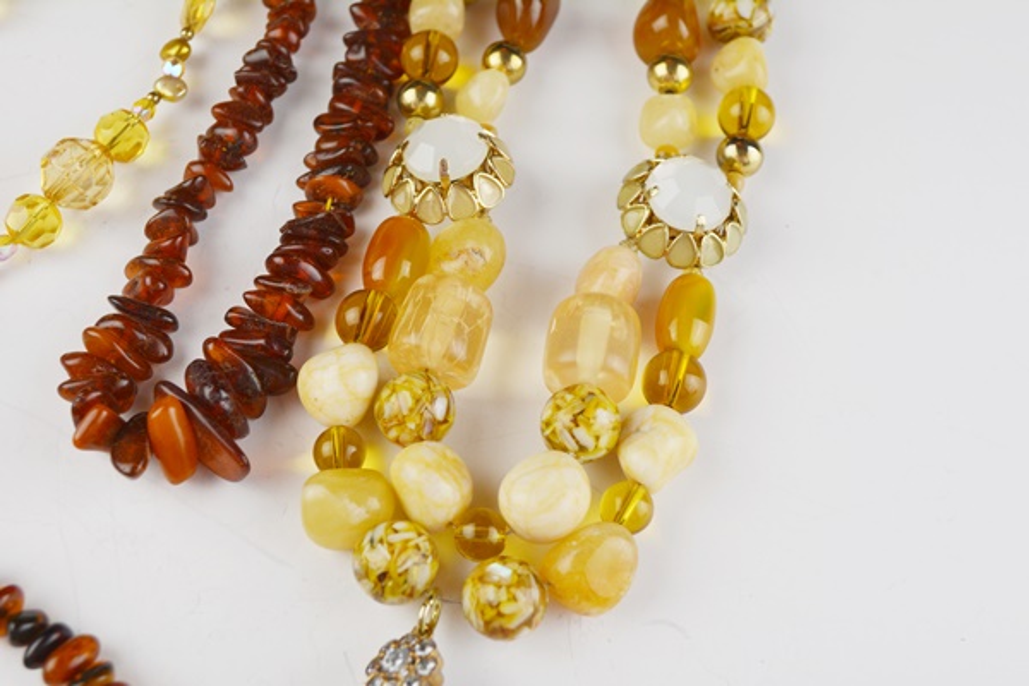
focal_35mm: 48
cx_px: 514
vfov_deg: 28.1
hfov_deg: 41.1
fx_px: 1372
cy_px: 343
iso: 200
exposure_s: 1/200
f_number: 7.1
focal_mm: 32
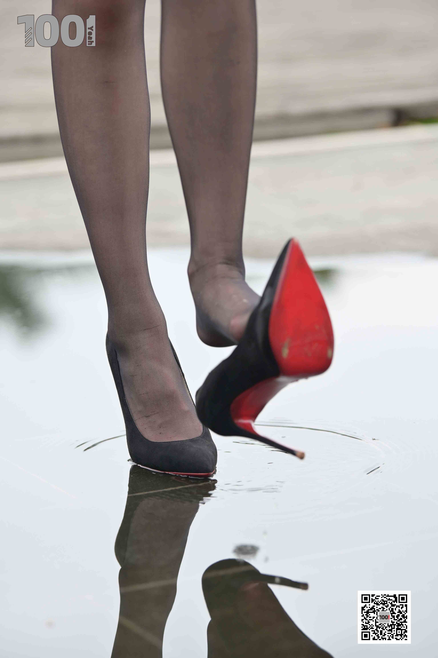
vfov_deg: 17.1
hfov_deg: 11.4
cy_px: 329
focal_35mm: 120
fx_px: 2190
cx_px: 219
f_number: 4
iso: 200
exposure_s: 1/320
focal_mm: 120
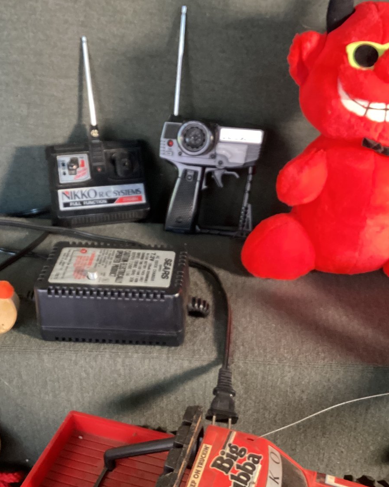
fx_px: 590
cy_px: 246
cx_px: 189
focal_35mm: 41
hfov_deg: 36.5
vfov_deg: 44.8
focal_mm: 3.3
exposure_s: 1/40
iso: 400
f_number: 2.4
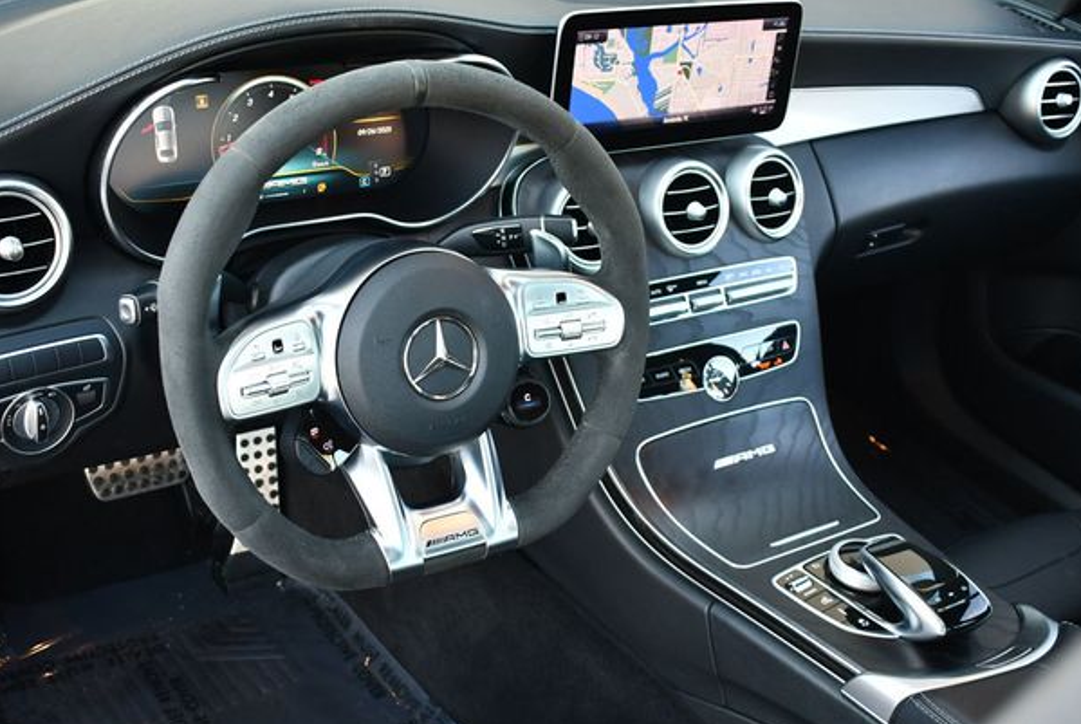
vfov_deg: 28.7
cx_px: 516
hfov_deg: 41.9
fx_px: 1413
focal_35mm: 47
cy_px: 383
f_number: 3.8
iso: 800
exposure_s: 1/160
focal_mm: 22
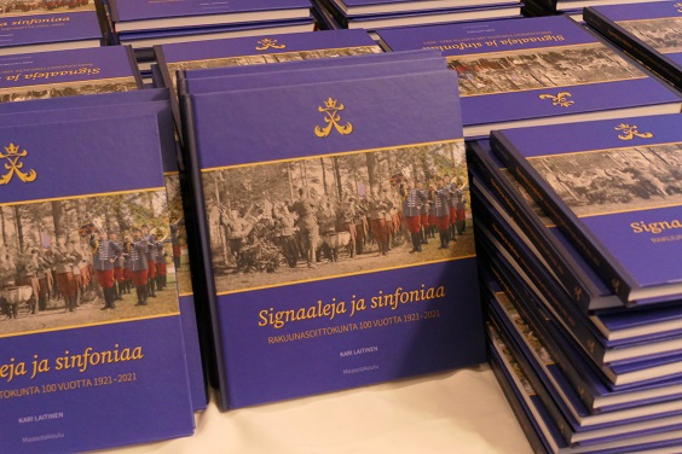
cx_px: 341
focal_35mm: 51
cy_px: 227
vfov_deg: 26.5
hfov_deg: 38.9
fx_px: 966
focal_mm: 18.7
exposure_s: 1/20
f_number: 3.6
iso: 1600
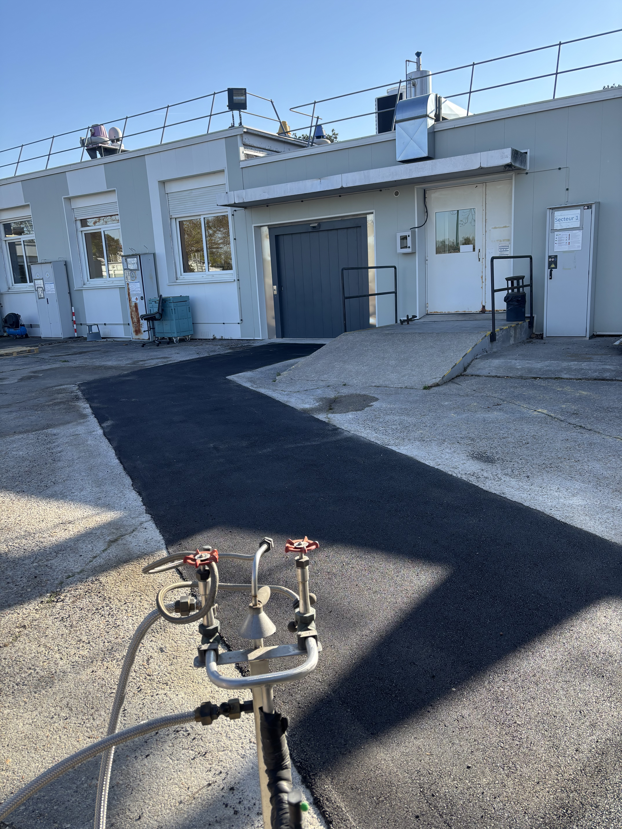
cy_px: 414
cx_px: 311
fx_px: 623
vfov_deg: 67.3
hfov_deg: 53.1
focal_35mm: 26
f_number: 1.6
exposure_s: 1/988
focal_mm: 5.96
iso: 50
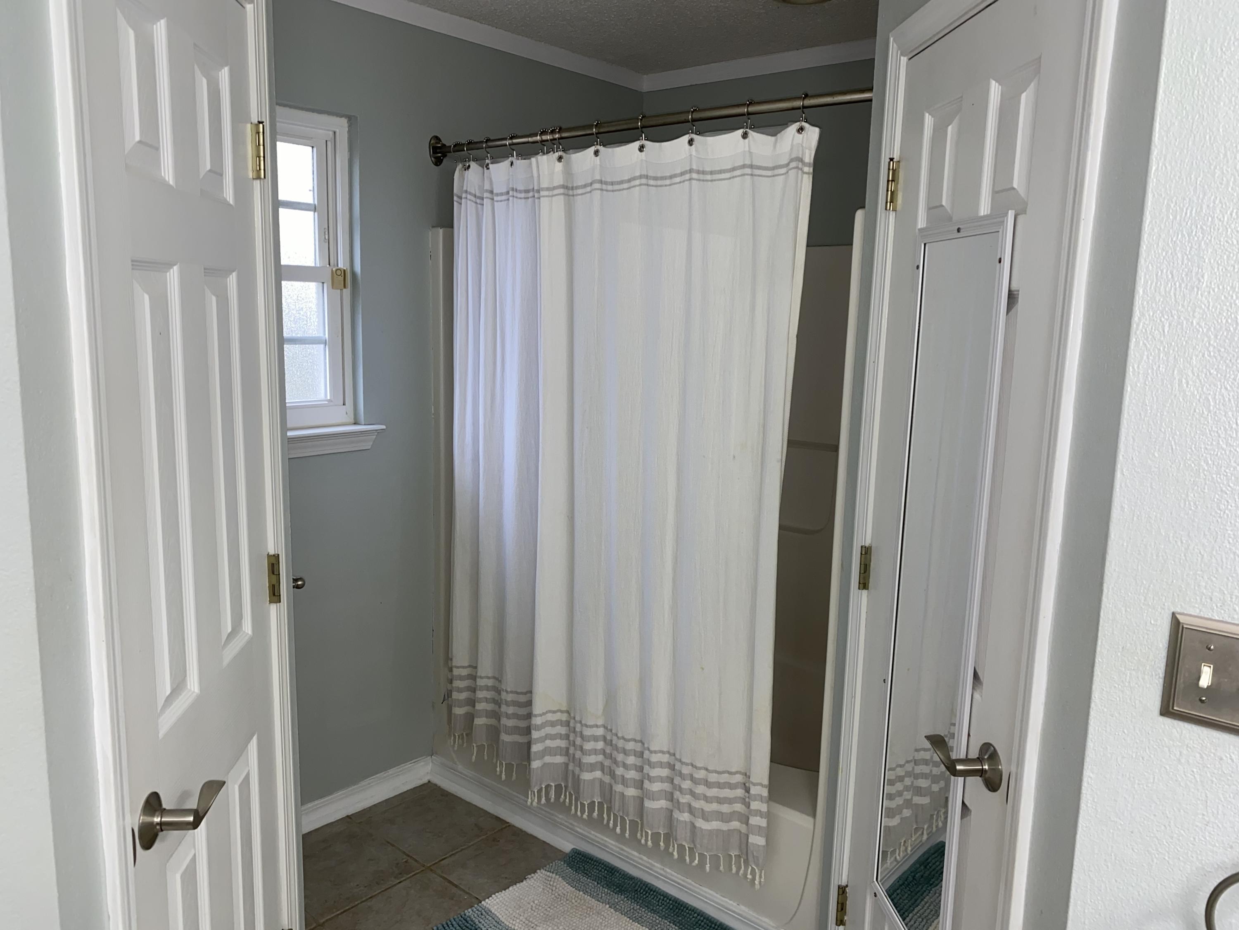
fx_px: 931
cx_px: 620
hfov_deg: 67.3
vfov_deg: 53.1
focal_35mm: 26
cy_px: 465
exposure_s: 1/28
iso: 32
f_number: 1.8
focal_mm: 4.25
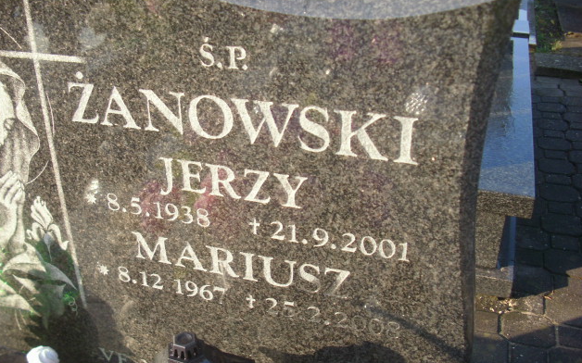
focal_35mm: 40
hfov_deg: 49.3
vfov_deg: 32.0
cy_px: 186
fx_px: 634
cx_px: 288
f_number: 5.6
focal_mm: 6.2
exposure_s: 1/61
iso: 50
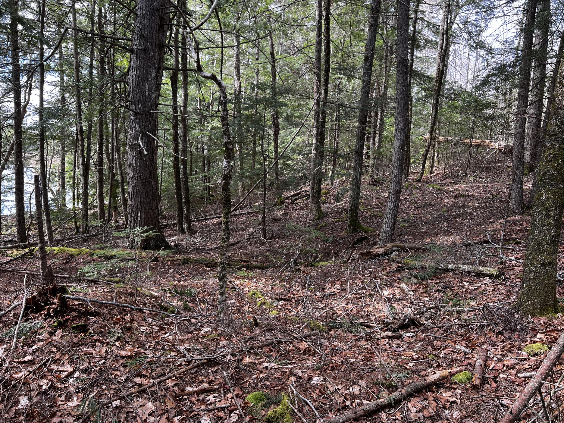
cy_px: 212
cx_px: 282
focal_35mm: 26
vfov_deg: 53.1
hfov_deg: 67.3
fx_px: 424
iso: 50
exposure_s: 1/215
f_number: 1.5
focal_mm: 5.7
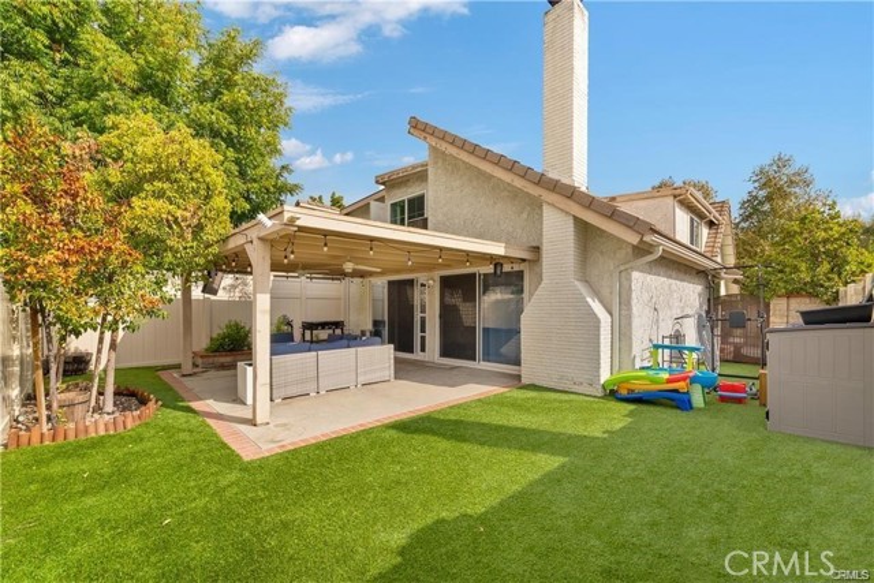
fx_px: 340
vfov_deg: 81.2
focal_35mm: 14
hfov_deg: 104.2
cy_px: 292
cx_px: 437
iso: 100
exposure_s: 1/100
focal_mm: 14
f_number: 11
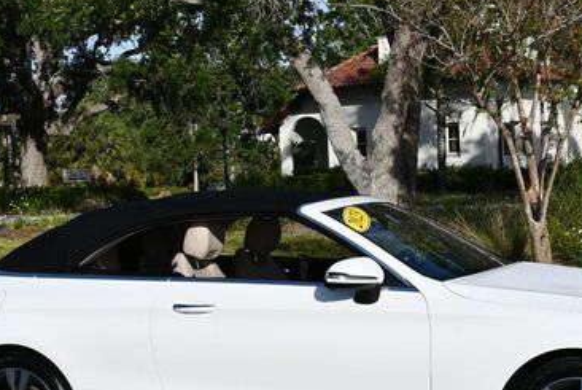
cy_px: 221
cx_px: 350
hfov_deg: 22.3
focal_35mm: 91
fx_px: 1473
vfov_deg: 15.1
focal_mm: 26
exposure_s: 1/400
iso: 100
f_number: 10
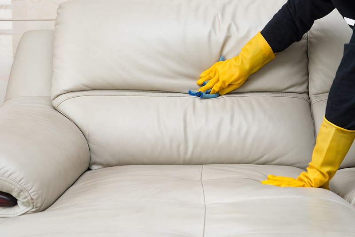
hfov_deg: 33.4
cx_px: 178
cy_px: 118
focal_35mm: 60
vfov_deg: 22.6
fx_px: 592
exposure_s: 1/160
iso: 400
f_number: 10
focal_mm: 60
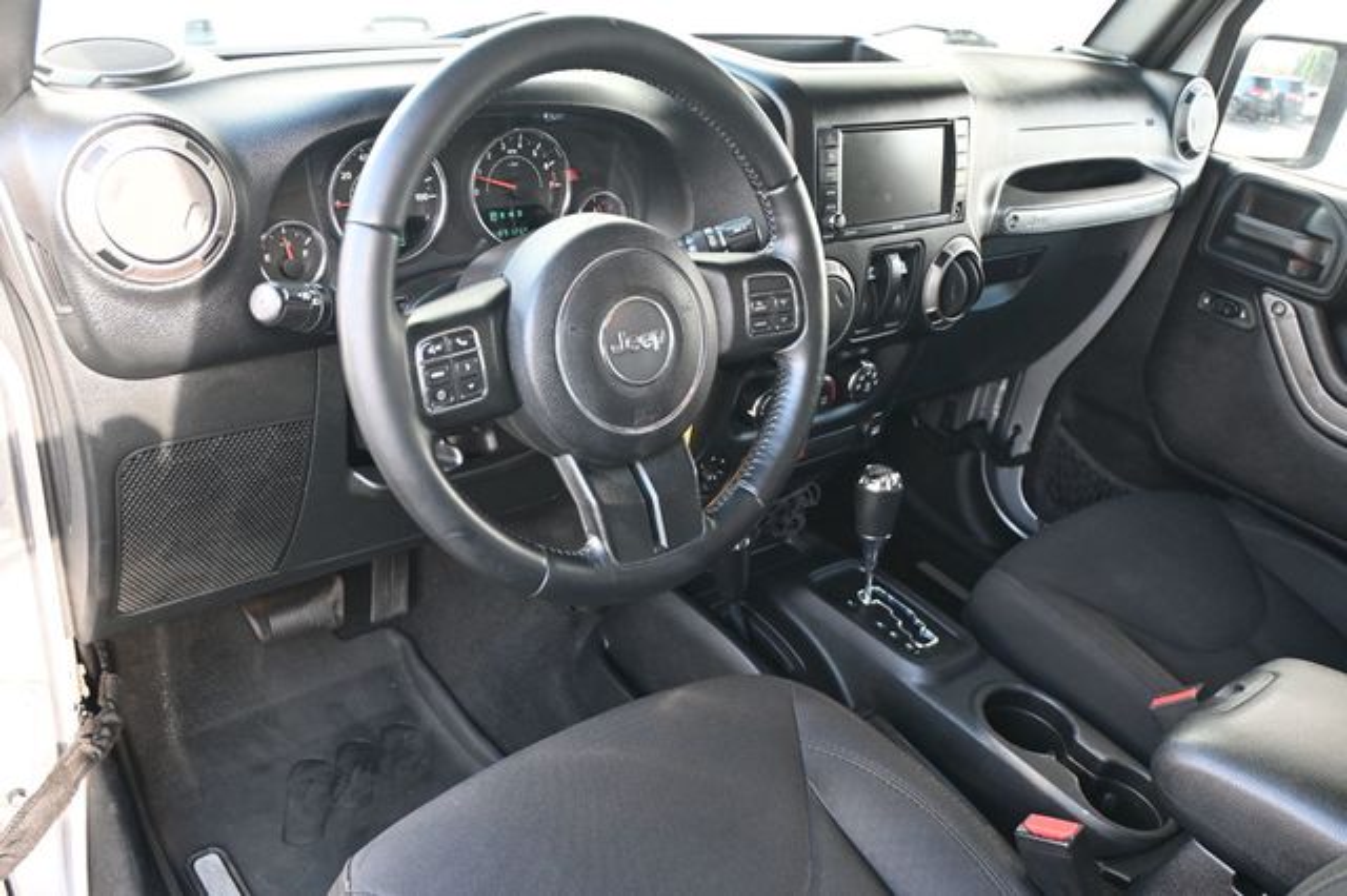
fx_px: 1150
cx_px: 674
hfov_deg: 60.7
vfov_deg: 42.6
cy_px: 448
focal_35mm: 31
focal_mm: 20.5
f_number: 3.8
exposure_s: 1/125
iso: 1100
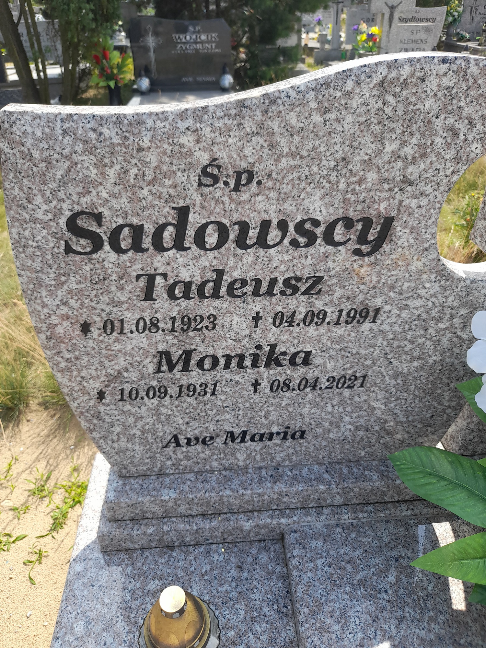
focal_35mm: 25
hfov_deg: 54.9
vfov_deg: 69.4
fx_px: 468
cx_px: 243
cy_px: 324
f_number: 2
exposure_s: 1/390
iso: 20
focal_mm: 4.6
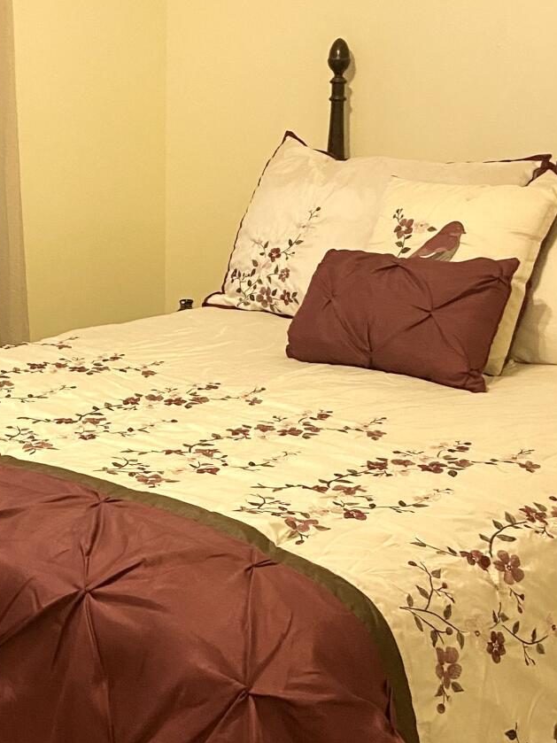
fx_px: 1331
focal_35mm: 62
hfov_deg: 23.2
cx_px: 84
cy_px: 298
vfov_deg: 31.1
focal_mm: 4.25
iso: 320
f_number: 1.8
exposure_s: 1/60
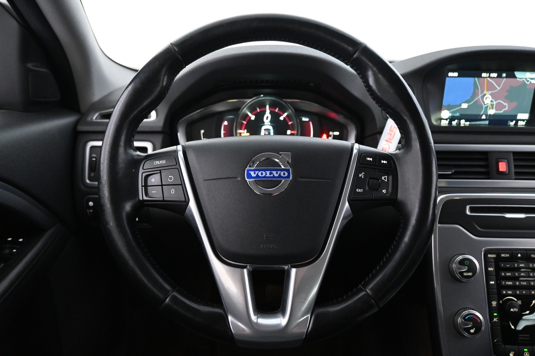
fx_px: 435
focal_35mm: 29
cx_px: 268
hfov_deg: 63.2
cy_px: 178
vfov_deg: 44.6
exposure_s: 1/30
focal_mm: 19.5
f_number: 3.8
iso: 4500
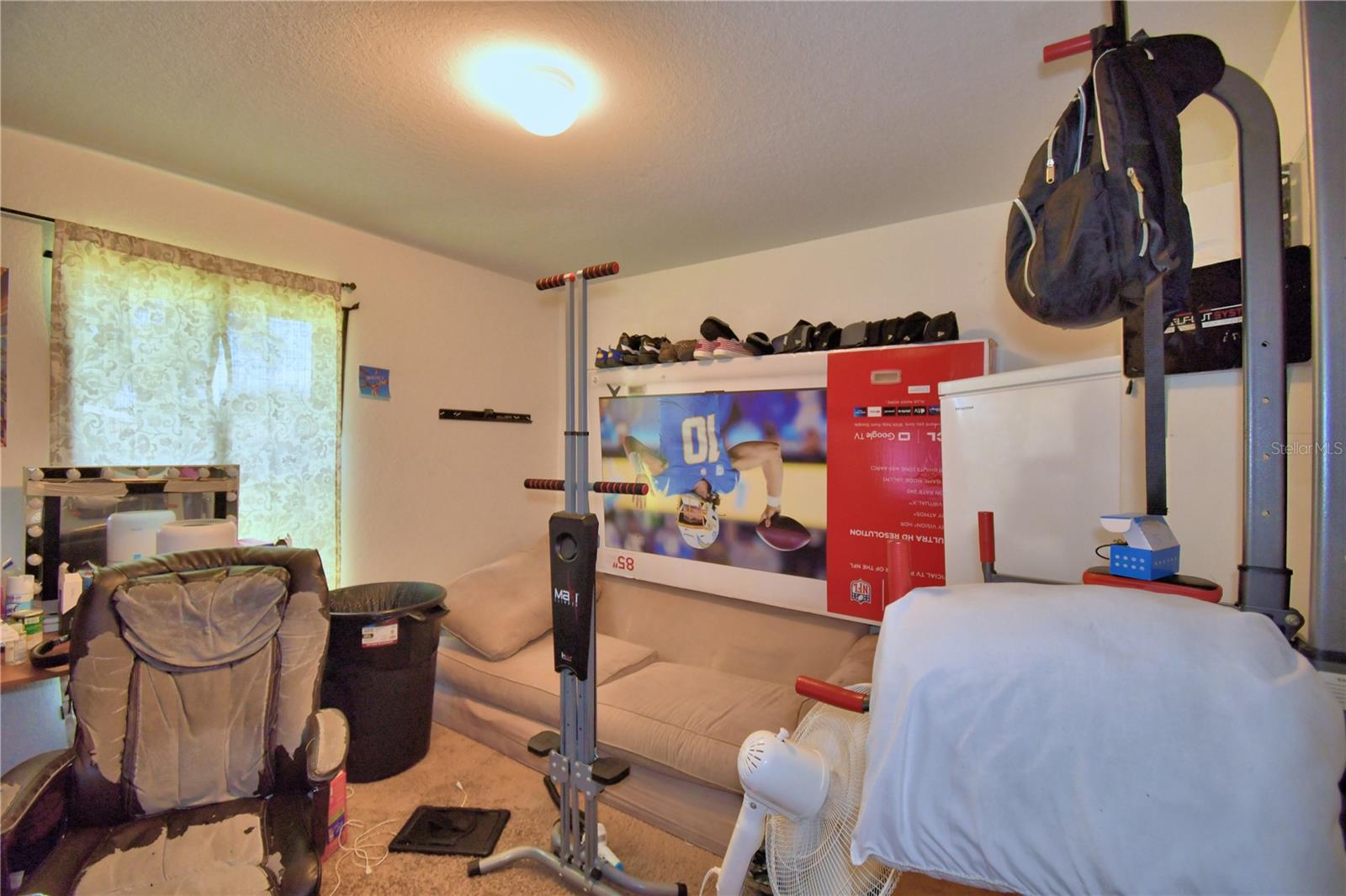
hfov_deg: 100.4
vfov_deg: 77.3
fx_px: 561
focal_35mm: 15
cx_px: 673
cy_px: 448
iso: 500
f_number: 4.5
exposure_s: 1/30
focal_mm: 10
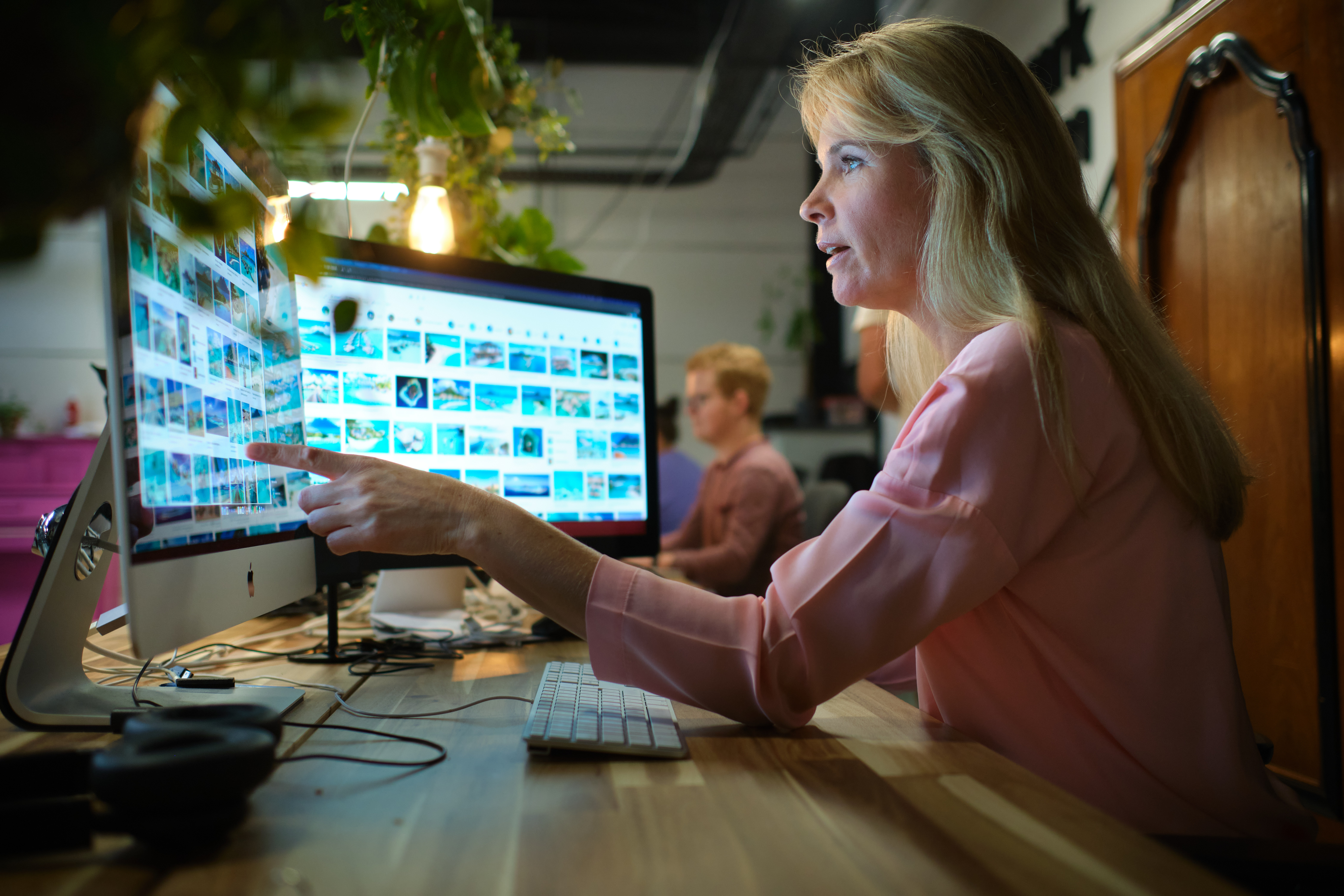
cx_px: 672
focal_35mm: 35
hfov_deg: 54.4
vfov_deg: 37.9
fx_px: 1307
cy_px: 448
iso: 400
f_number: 1.8
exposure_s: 1/200
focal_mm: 23
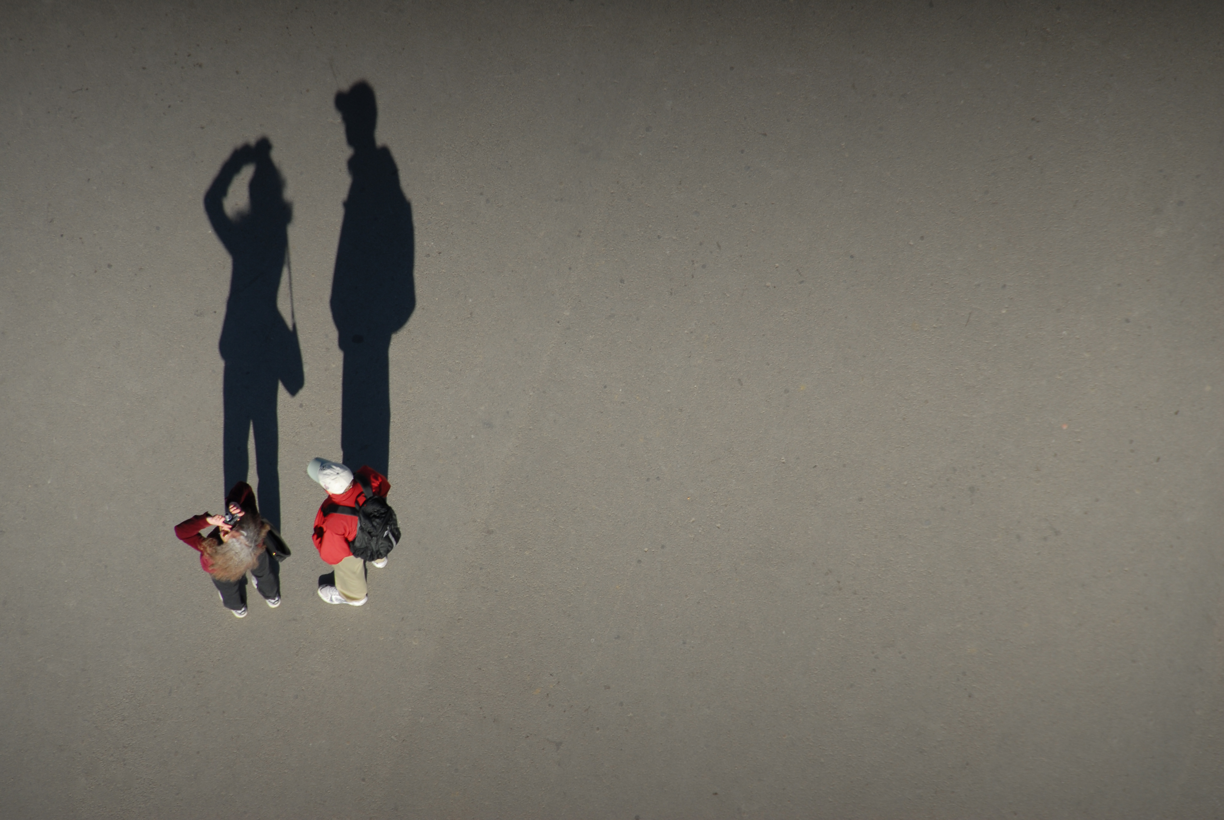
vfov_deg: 4.6
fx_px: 10212
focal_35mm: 300
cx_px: 612
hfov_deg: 6.9
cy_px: 410
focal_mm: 200
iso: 100
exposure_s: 1/200
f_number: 7.1
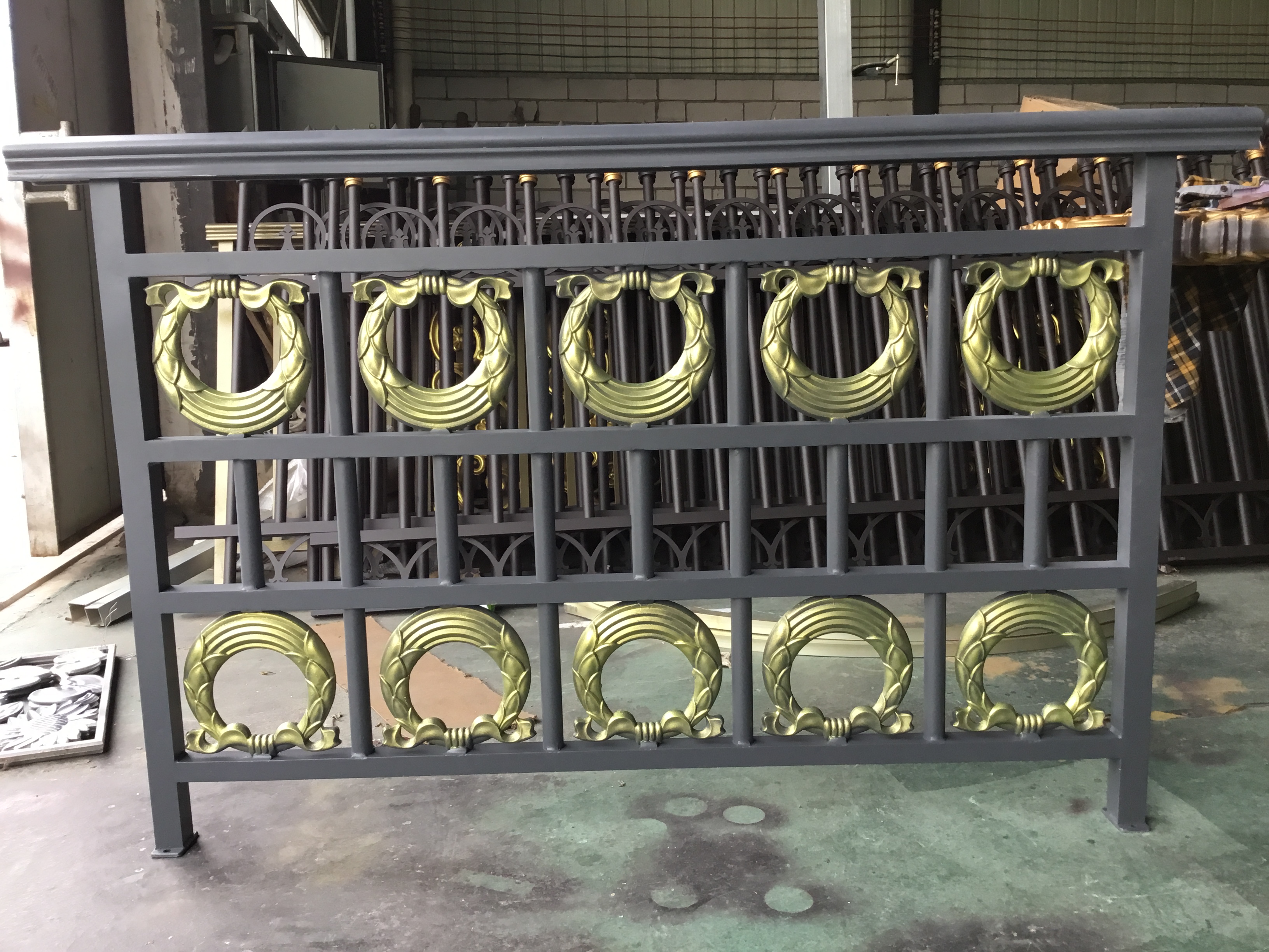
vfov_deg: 45.4
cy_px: 476
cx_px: 634
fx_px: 1136
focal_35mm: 31
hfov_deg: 58.4
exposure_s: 1/33
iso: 40
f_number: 2.4
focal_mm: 3.3
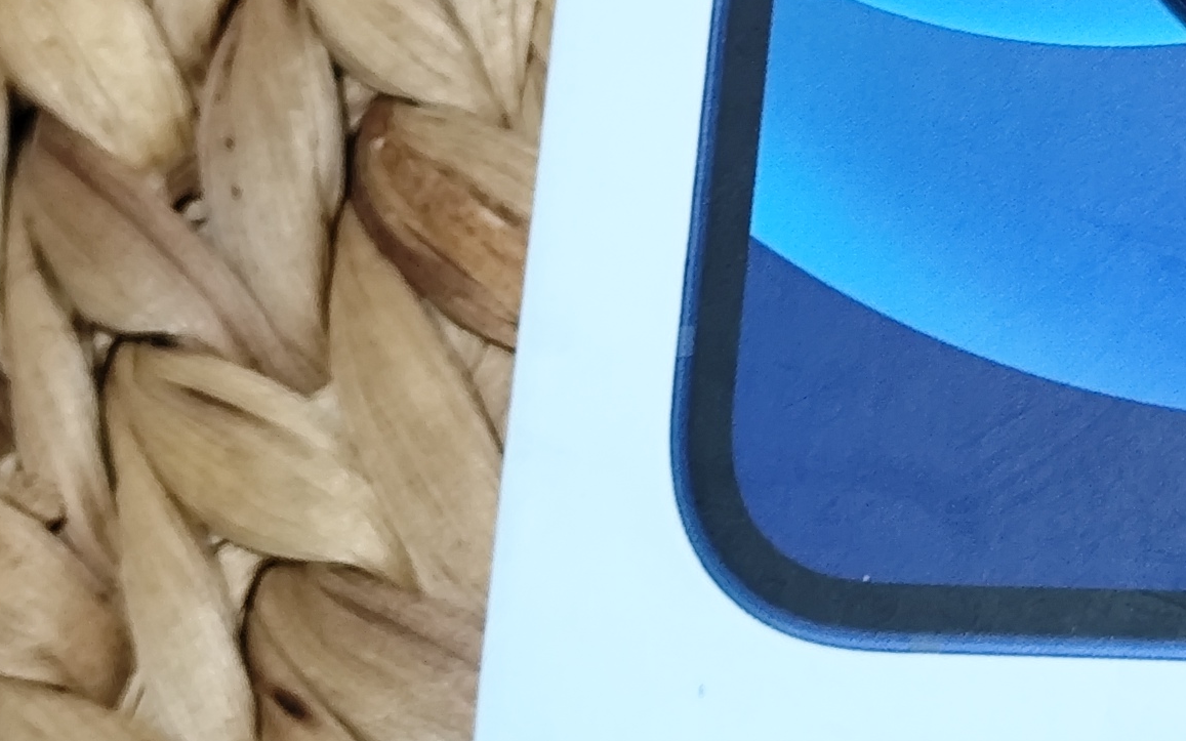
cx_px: 1414
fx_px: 5559
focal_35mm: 172
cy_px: -514
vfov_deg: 7.4
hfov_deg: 11.9
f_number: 1.65
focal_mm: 6.14
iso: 400
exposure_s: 1/25
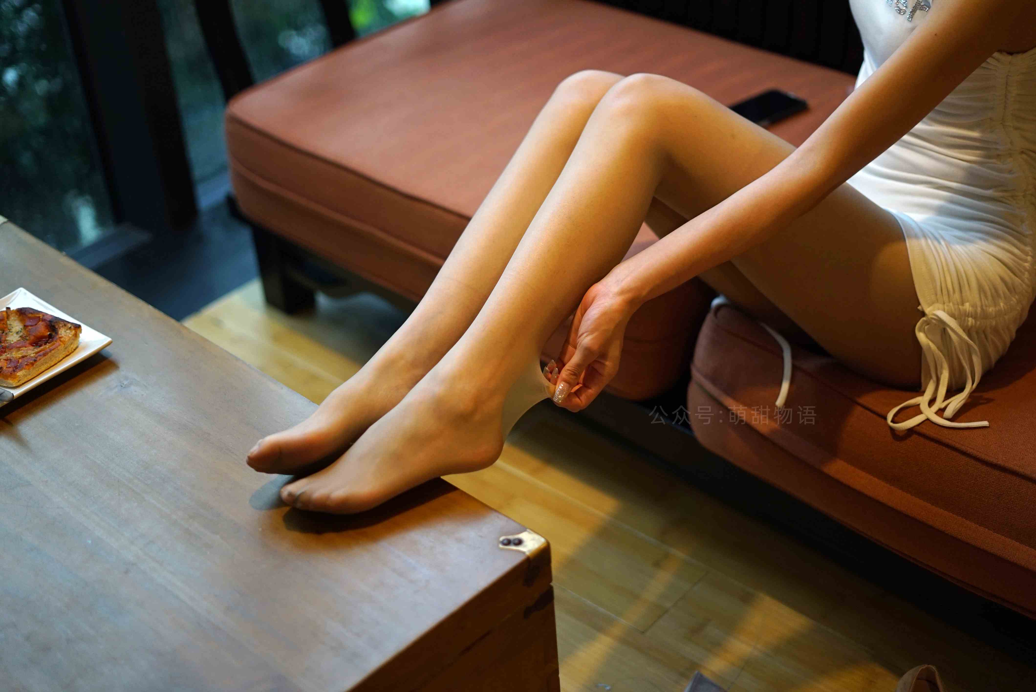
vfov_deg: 27.0
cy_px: 346
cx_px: 518
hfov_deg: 39.6
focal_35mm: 50
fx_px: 1440
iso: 1000
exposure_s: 1/400
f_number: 1.8
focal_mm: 50
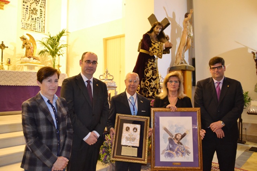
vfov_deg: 45.7
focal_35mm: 28
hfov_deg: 64.5
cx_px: 128
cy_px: 86
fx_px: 203
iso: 2500
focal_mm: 19
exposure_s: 1/60
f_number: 3.5
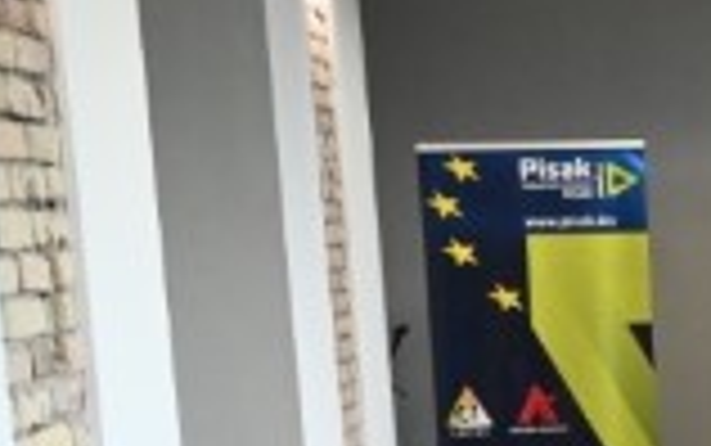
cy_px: 554
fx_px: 2469
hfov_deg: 14.3
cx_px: 1312
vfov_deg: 10.1
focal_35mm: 127
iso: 5000
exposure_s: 1/200
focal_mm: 27.5
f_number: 7.1
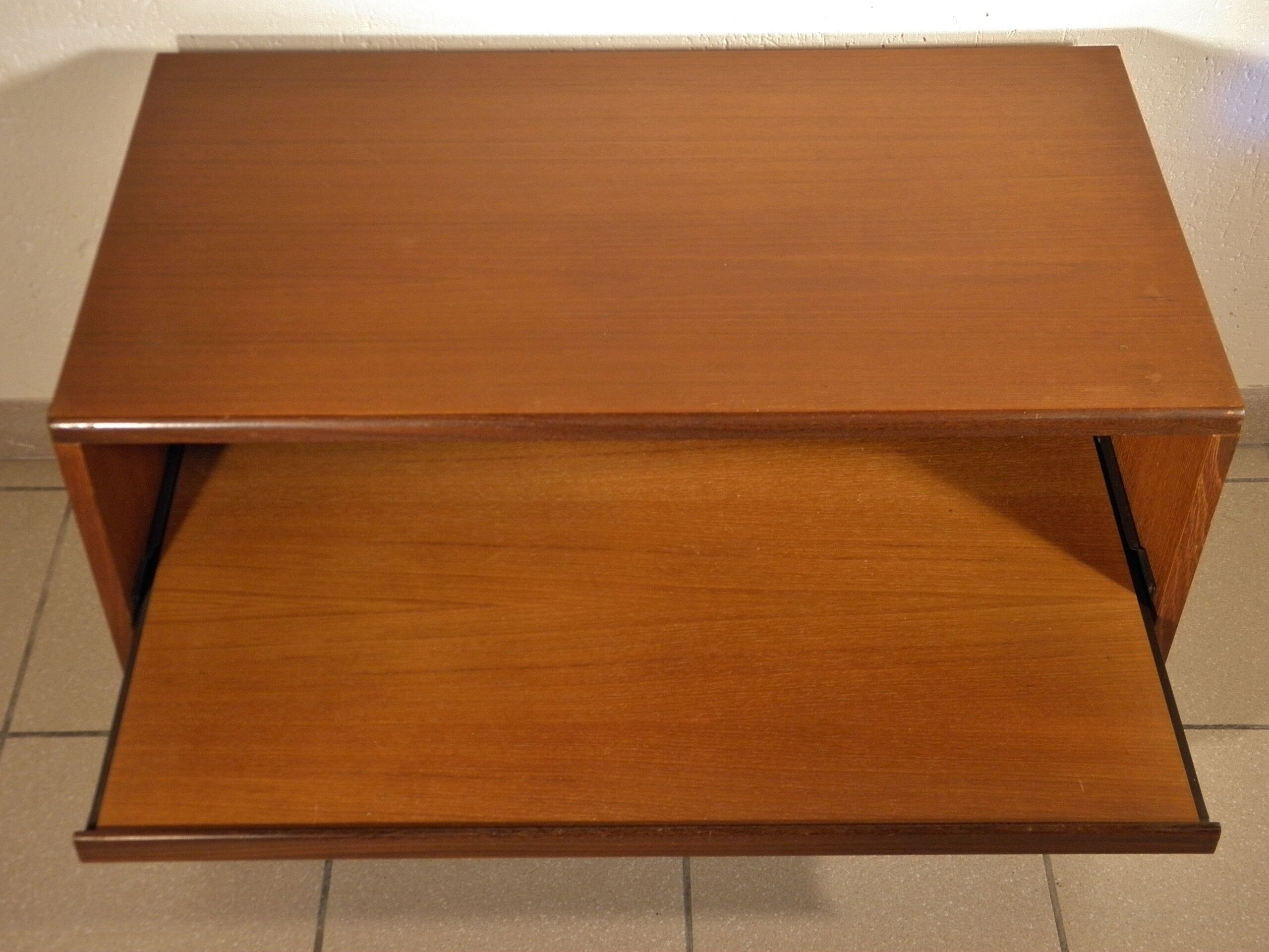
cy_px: 476
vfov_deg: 30.9
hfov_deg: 40.4
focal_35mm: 47
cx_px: 634
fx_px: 1723
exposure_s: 1/13
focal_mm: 8.6
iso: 200
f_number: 3.9
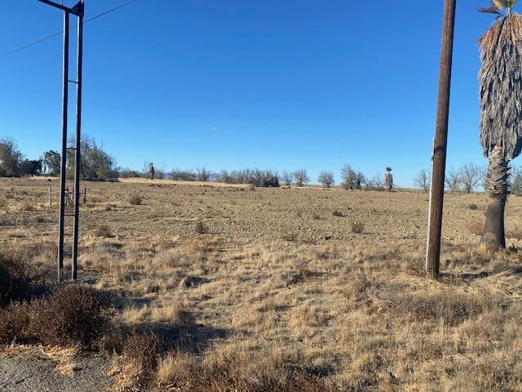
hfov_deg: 67.3
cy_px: 196
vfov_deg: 53.1
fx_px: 392
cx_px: 261
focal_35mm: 26
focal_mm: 4.25
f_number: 1.8
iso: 32
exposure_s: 1/2625
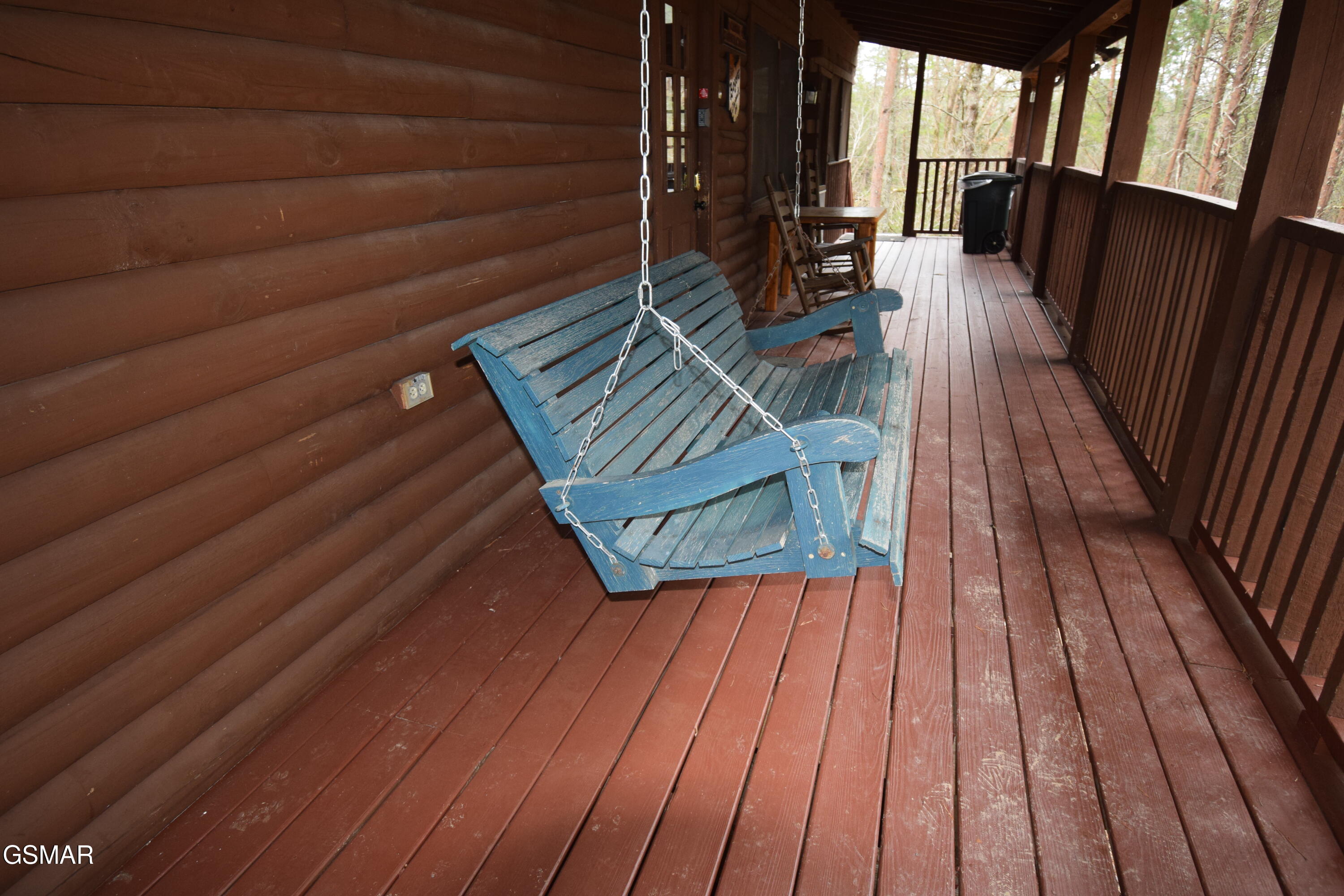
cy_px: 448
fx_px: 728
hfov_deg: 85.4
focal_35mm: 20
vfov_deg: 63.2
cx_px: 672
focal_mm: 13
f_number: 4.8
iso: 800
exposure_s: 1/100
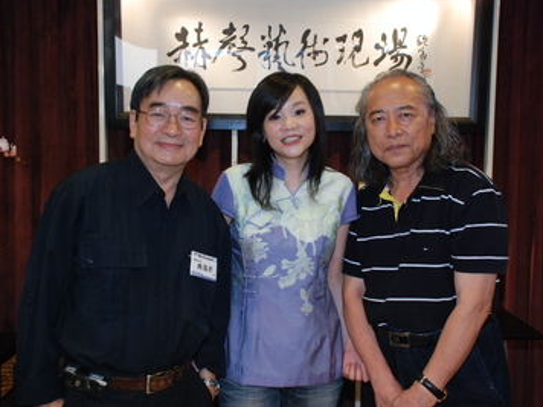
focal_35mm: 39
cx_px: 288
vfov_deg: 36.8
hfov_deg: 47.8
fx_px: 612
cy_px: 204
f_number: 4
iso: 640
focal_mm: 24
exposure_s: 1/50
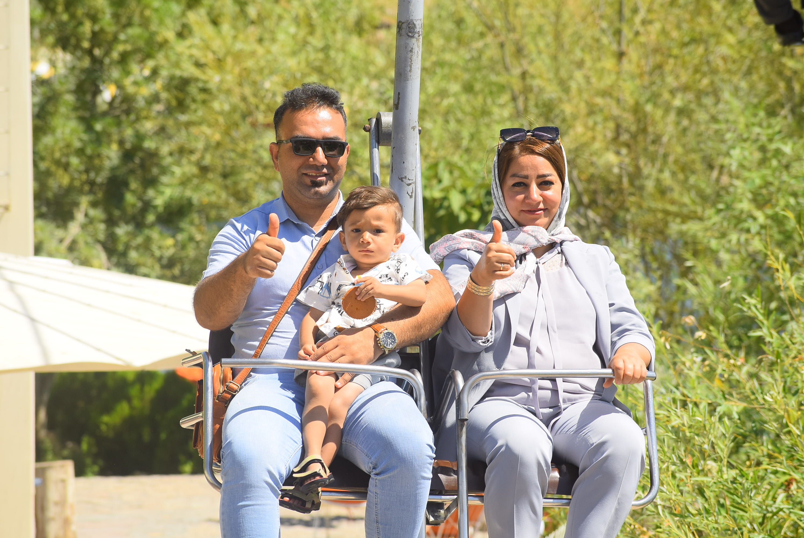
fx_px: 5867
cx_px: 402
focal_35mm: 262
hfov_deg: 7.8
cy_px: 269
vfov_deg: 5.2
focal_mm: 175
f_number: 10
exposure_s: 1/640
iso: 320
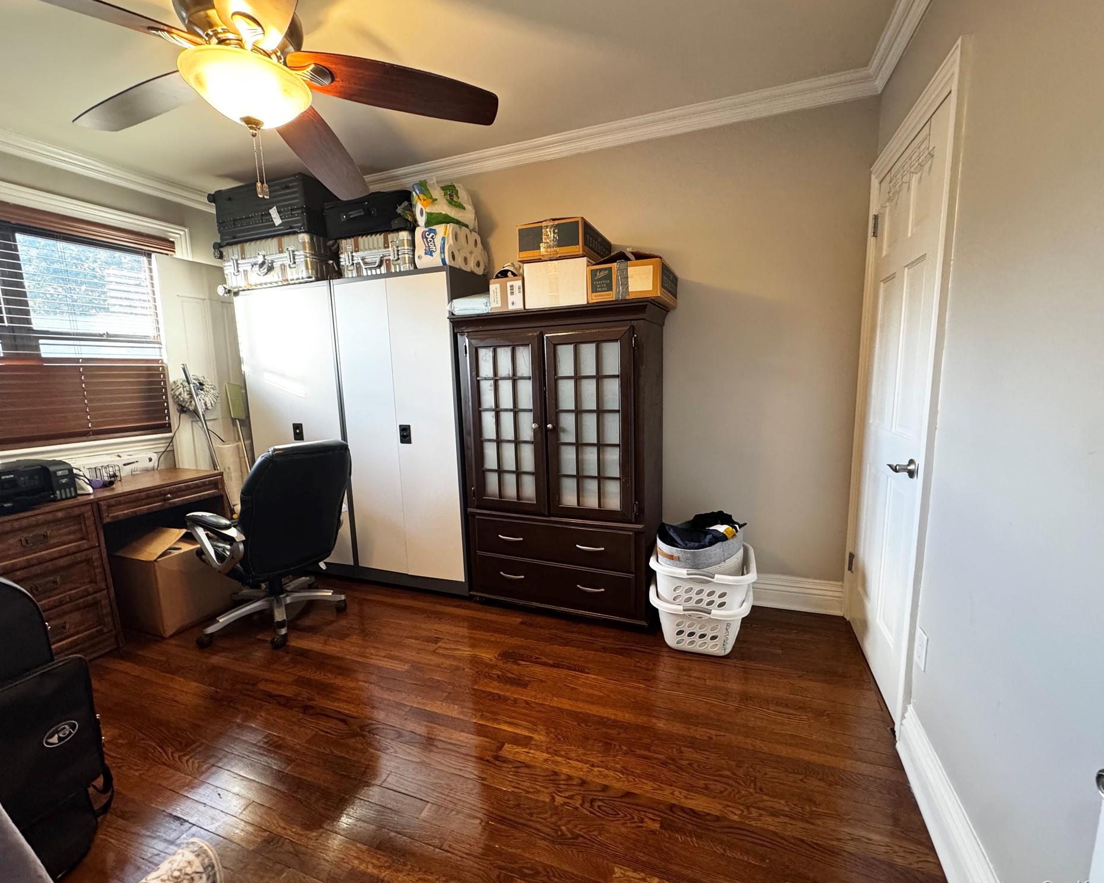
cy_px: 448
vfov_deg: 84.0
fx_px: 490
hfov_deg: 96.8
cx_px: 555
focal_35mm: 15
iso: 320
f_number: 2.2
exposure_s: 1/60
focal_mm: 2.22
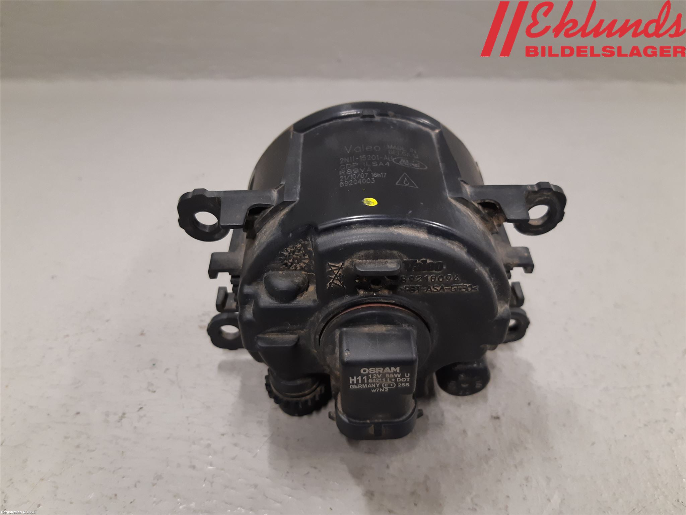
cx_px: 343
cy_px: 258
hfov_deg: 67.3
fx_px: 515
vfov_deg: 53.1
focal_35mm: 26
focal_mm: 3.93
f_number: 1.7
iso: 160
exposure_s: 1/50
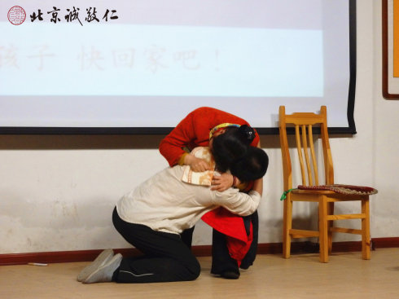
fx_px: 1336
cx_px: 200
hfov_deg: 17.0
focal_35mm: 116
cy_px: 150
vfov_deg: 12.8
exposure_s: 1/25
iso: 800
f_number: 5.2
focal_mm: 20.9
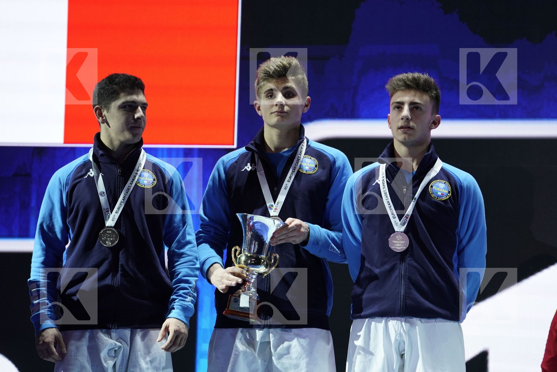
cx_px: 278
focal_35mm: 178
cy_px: 186
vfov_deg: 7.7
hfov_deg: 11.5
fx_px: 2754
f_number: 2.8
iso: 640
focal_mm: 178
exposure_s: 1/250
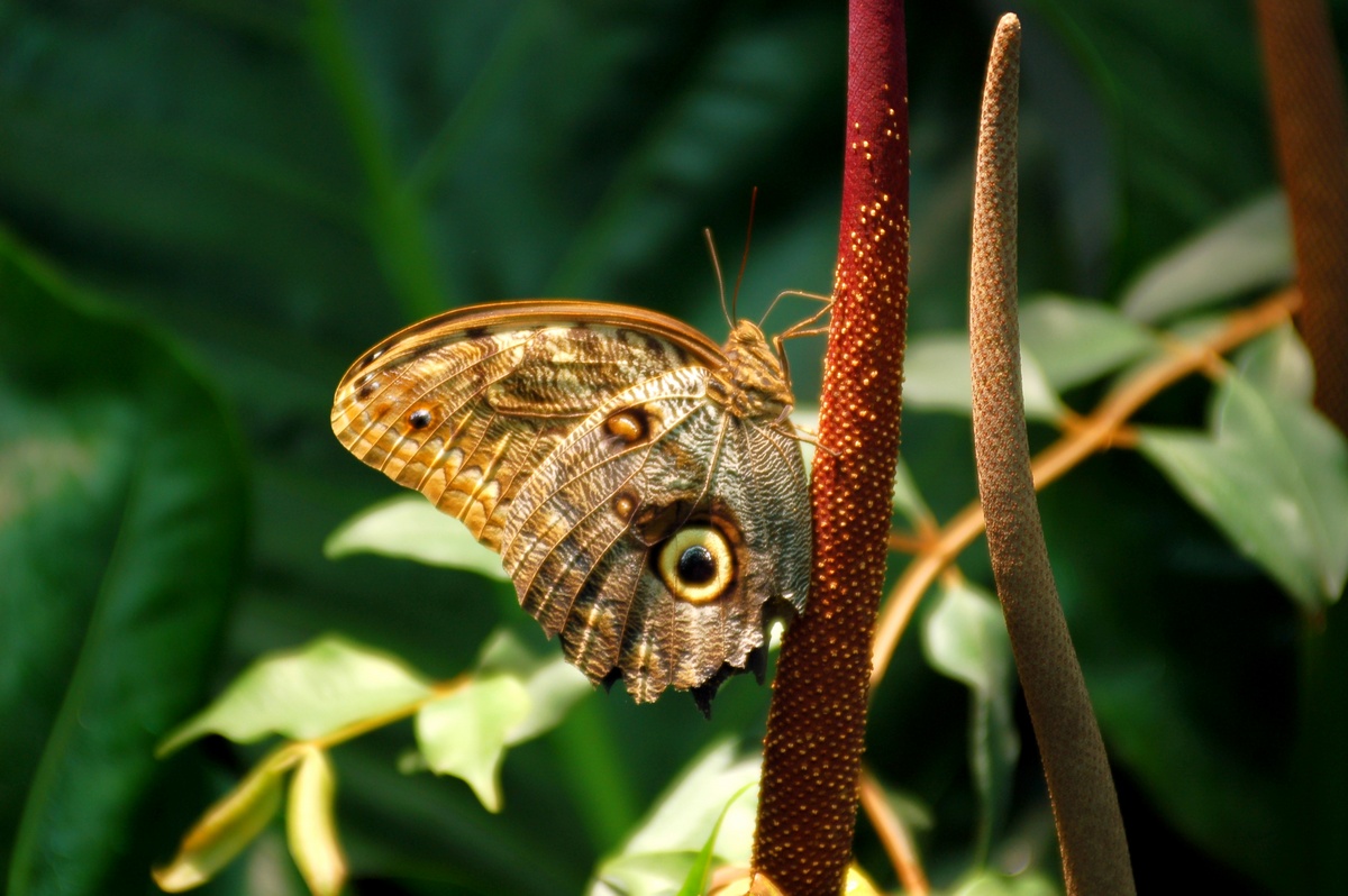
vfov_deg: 10.7
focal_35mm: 128
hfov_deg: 16.1
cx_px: 674
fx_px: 4770
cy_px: 448
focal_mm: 85
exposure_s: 1/160
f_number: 4.5
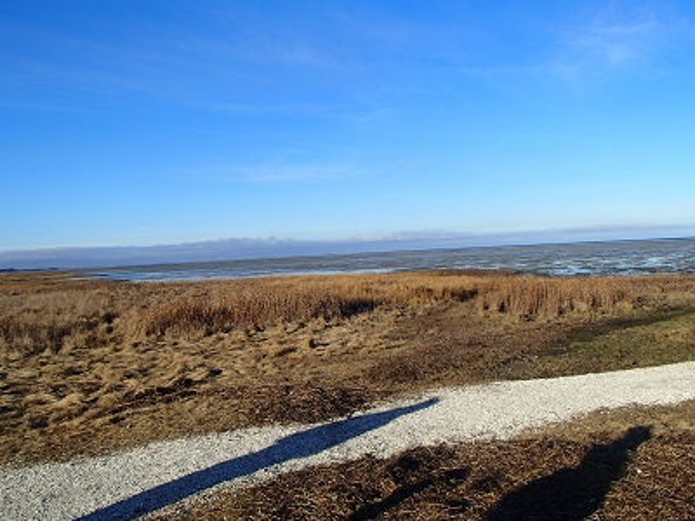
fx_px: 602
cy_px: 260
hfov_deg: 60.0
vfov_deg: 46.8
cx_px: 348
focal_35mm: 30
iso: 100
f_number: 11
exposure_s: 1/125
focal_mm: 5.4
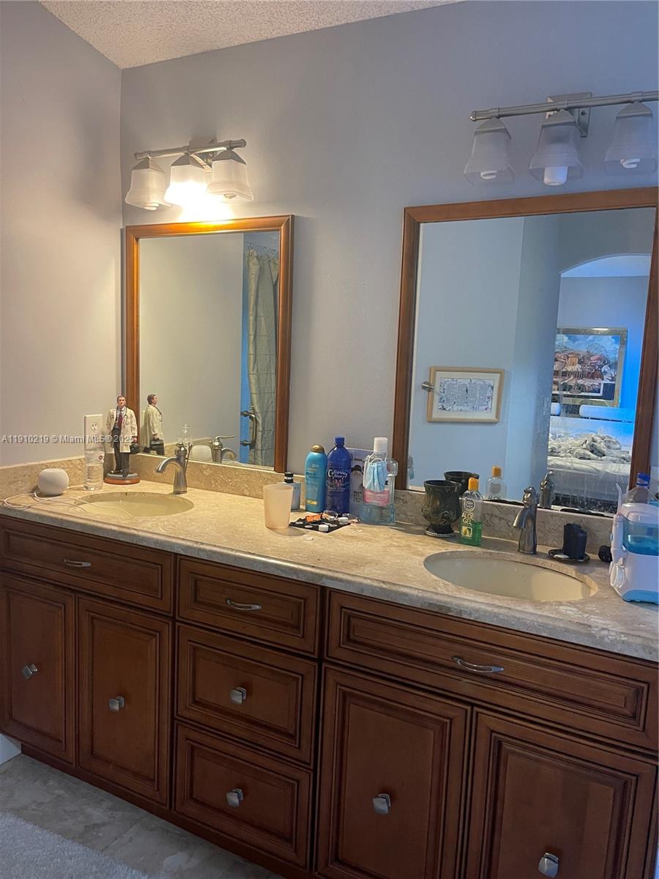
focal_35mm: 25
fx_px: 635
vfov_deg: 69.4
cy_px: 440
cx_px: 330
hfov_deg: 54.9
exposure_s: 1/60
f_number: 1.6
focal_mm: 5.1
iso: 400
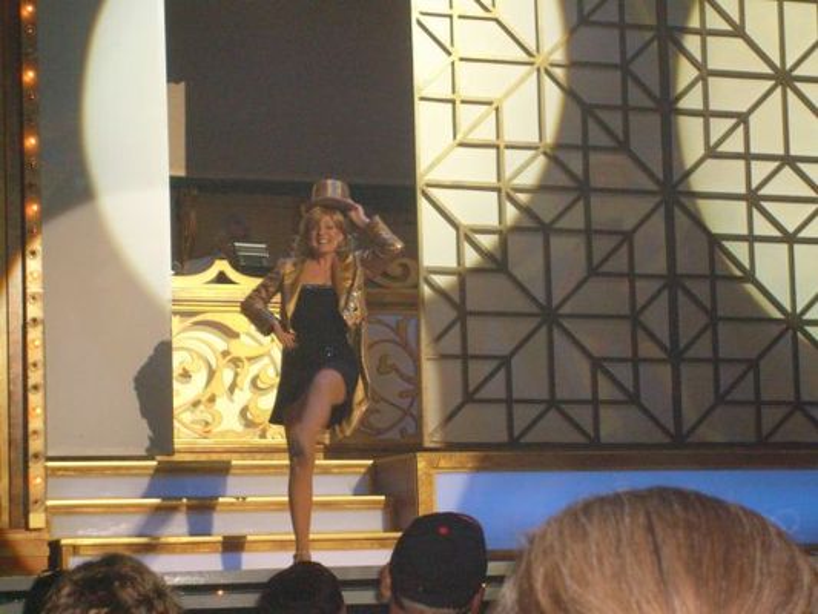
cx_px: 409
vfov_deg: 14.0
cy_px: 307
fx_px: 2505
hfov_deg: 18.5
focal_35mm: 106
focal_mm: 17.4
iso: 400
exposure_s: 1/90
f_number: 4.9
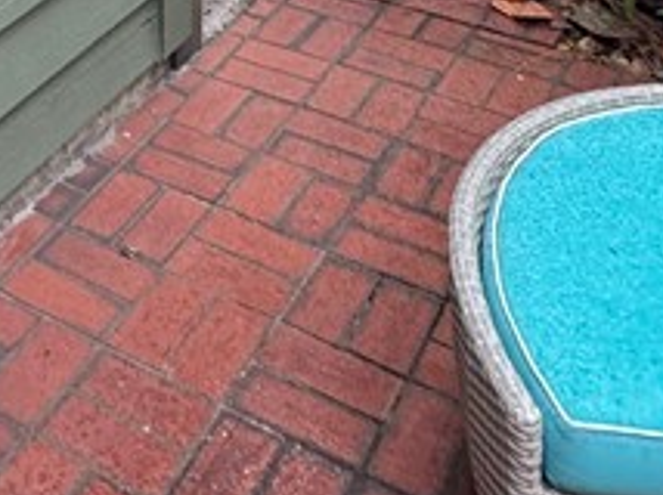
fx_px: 1282
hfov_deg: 27.0
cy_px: -517
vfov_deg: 16.3
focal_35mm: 67
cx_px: -34
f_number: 2.2
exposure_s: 1/60
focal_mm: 2.22
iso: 160
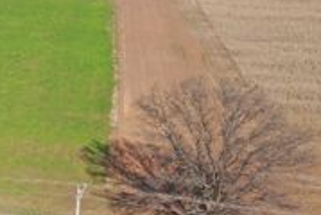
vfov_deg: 17.4
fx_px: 697
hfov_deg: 23.3
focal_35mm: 78
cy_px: 33
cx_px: -86
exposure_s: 1/1600
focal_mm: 10.26
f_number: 2.8
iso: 100
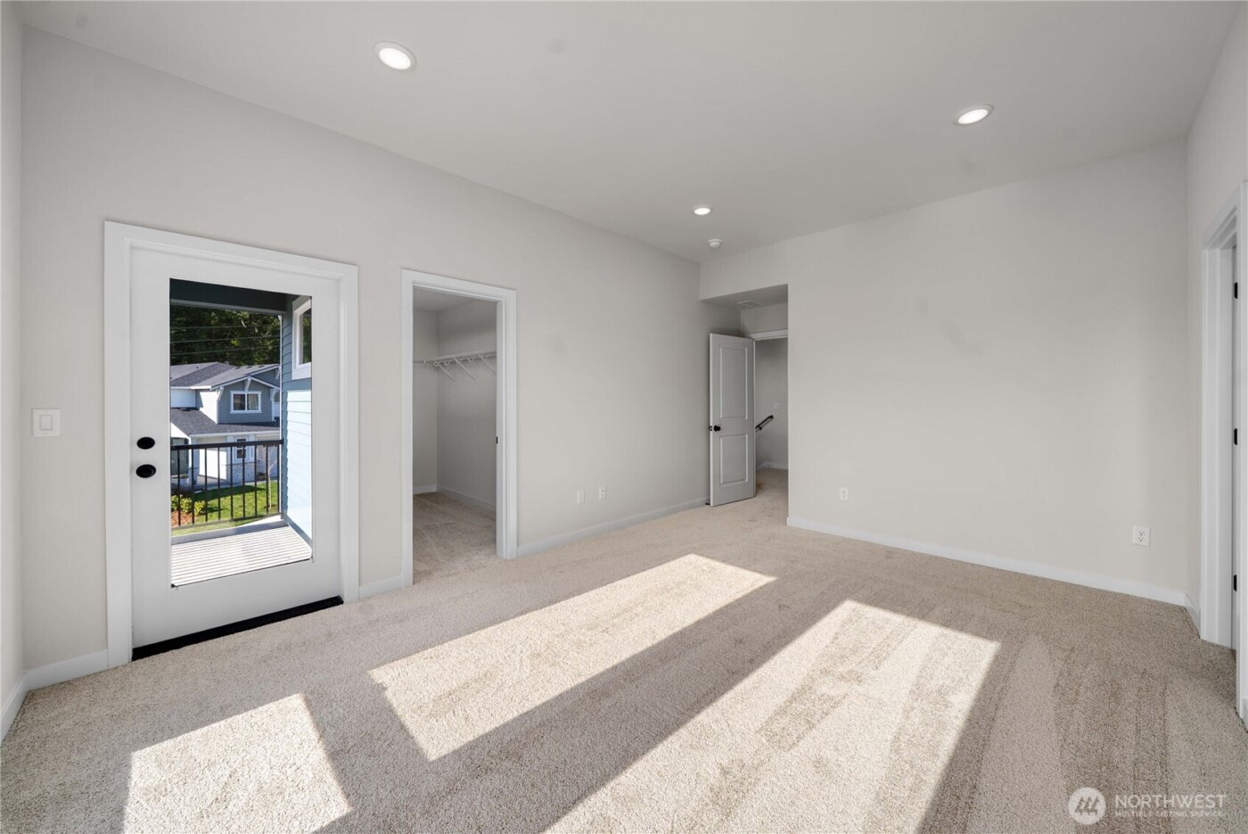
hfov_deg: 108.3
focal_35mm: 13
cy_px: 417
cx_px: 624
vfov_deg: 85.5
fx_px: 451
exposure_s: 1/30
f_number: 7.1
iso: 320
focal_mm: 13
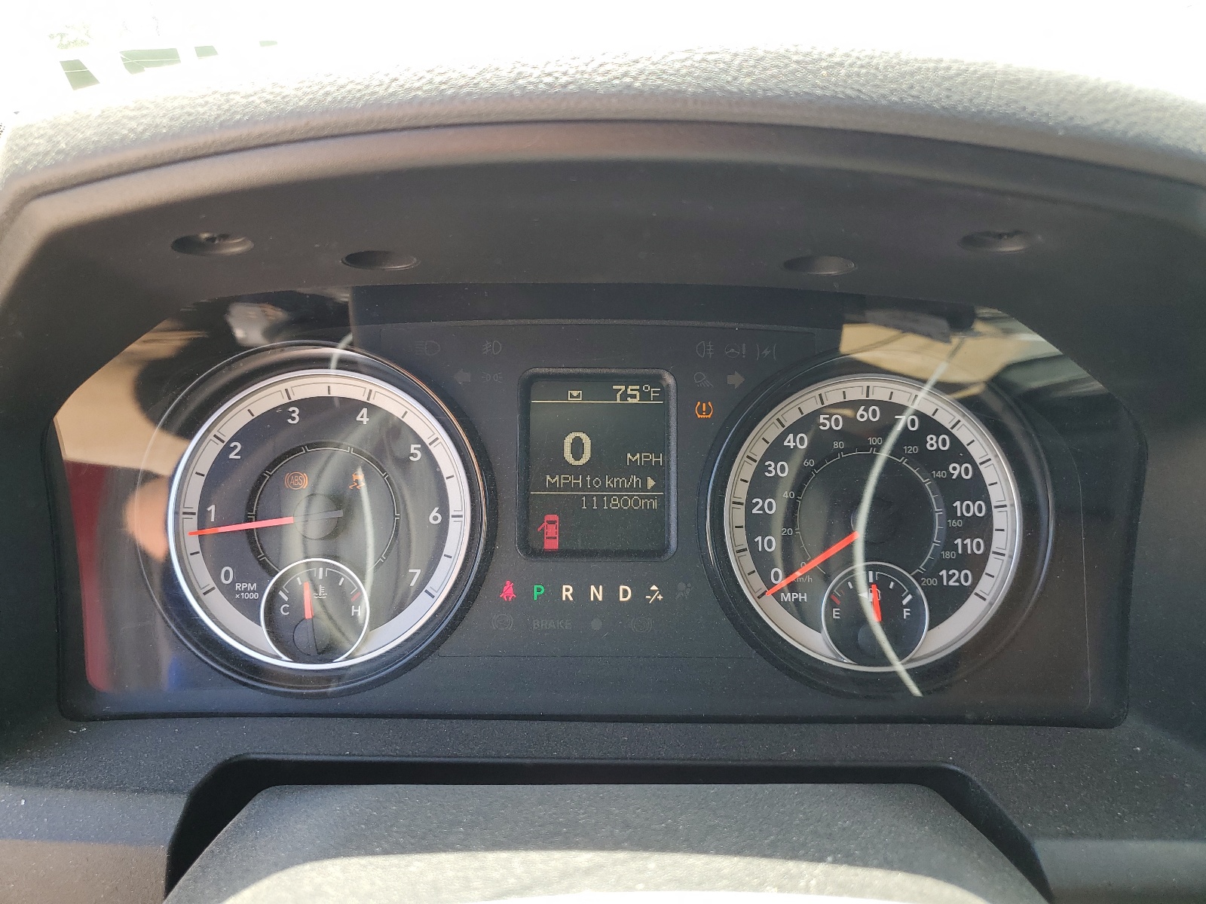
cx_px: 603
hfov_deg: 67.3
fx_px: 906
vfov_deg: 53.1
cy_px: 452
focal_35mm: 26
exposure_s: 1/238
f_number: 1.5
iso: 50
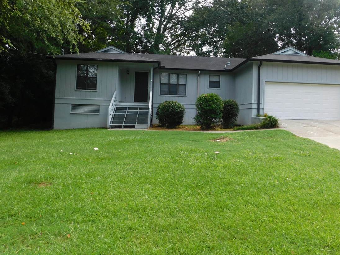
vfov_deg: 49.6
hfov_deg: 63.2
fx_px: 275
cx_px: 194
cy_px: 108
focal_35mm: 28
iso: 125
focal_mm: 4.1
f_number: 3
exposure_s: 1/640
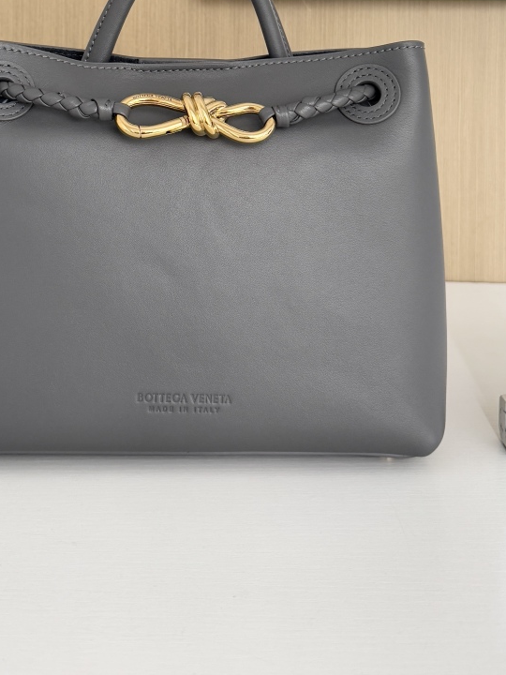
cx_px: 186
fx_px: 936
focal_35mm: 48
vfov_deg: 36.7
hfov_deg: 30.1
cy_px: 47
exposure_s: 1/121
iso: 160
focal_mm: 6.76
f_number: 1.78
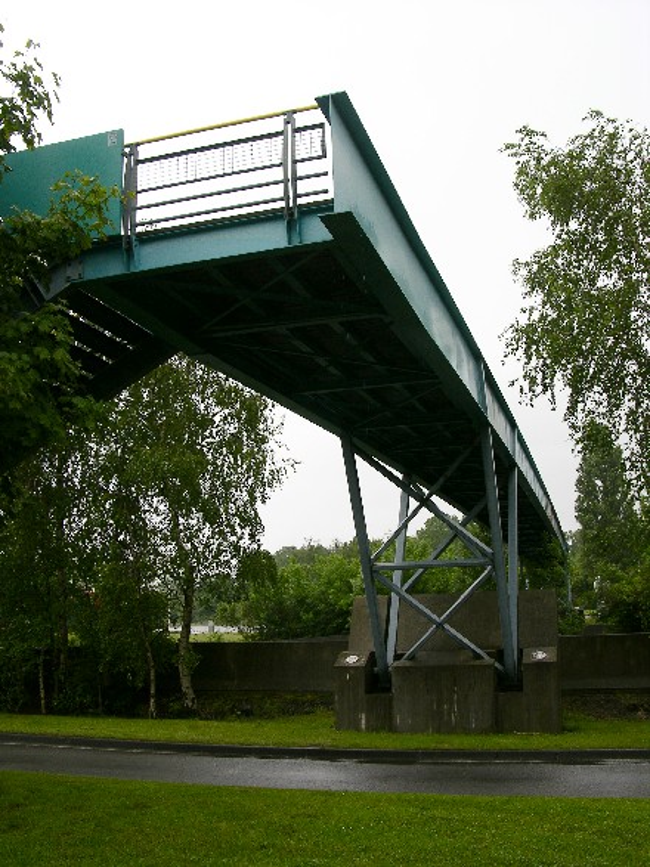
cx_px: 325
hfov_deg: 40.7
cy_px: 434
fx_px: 877
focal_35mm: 35
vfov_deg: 52.6
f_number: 5.6
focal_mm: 8.9
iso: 50
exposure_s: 1/81.4
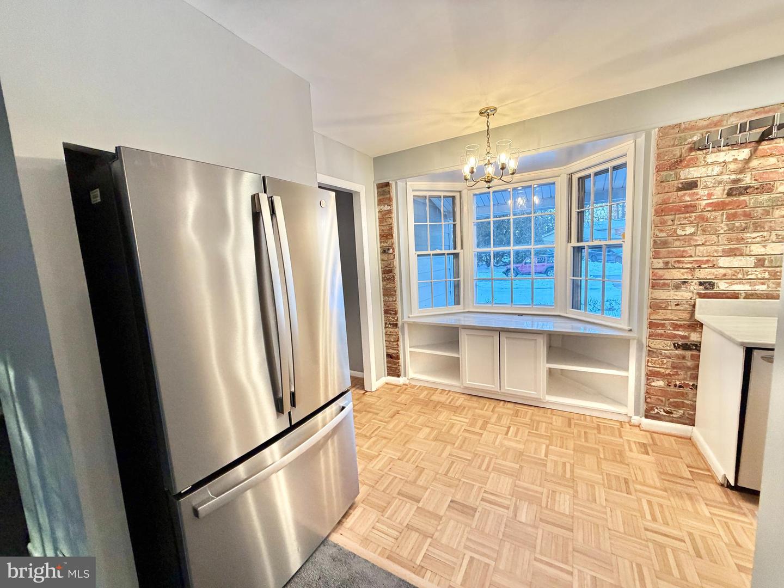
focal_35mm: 14
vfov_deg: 85.7
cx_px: 392
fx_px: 317
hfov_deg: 102.1
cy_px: 294
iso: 250
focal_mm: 2.22
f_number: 2.2
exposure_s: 1/120
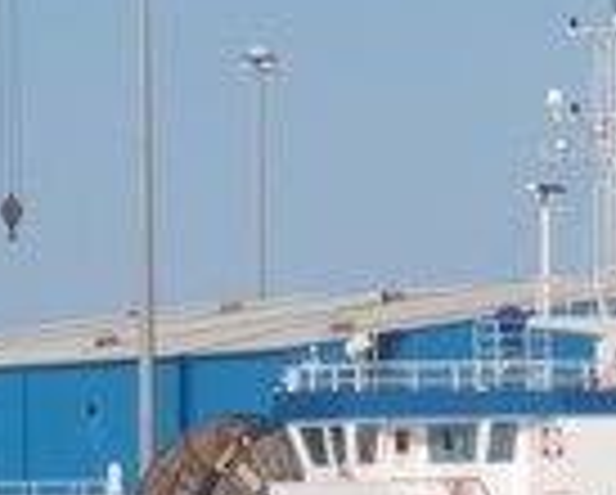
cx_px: 148
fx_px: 12451
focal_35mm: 682
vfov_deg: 2.3
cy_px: 436
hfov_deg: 2.8
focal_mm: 42
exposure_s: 1/800
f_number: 5.8
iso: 100
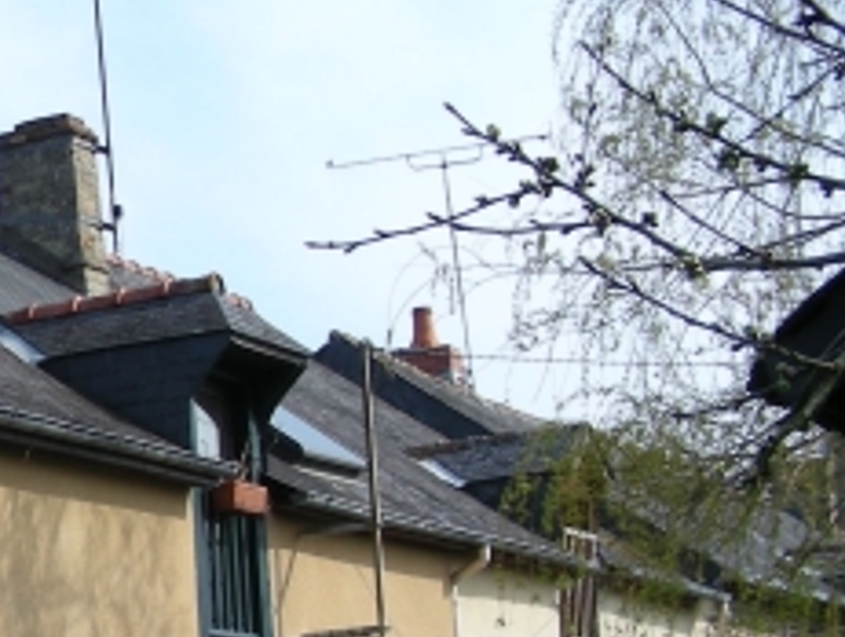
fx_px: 2738
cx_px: -388
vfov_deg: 13.2
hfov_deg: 16.2
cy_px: 494
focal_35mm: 112
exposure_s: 1/340
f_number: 4
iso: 50
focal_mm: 6.3
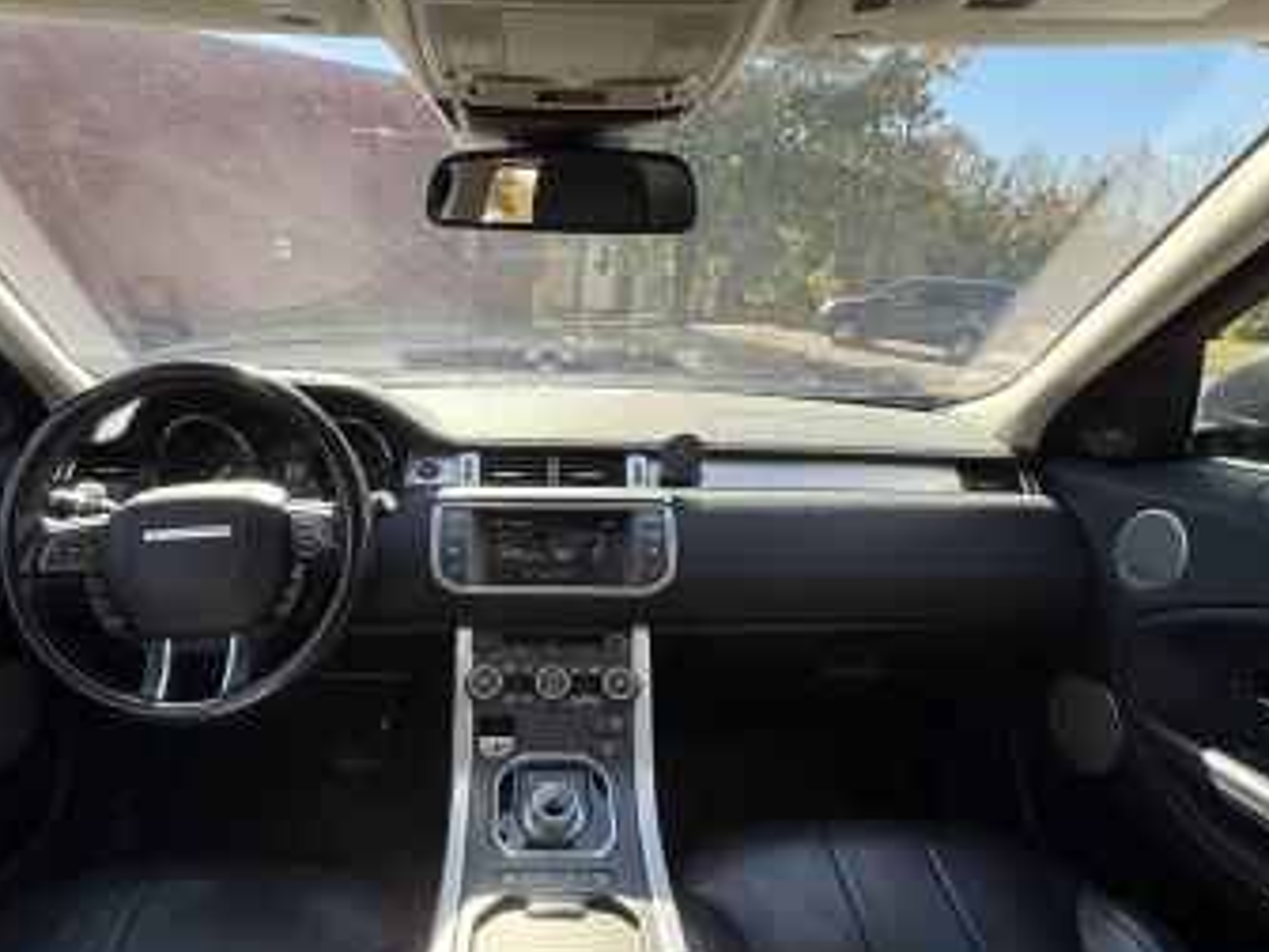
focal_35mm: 21
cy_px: 567
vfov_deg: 62.9
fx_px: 770
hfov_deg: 78.6
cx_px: 548
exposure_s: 1/285
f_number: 2.2
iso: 64
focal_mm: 2.22
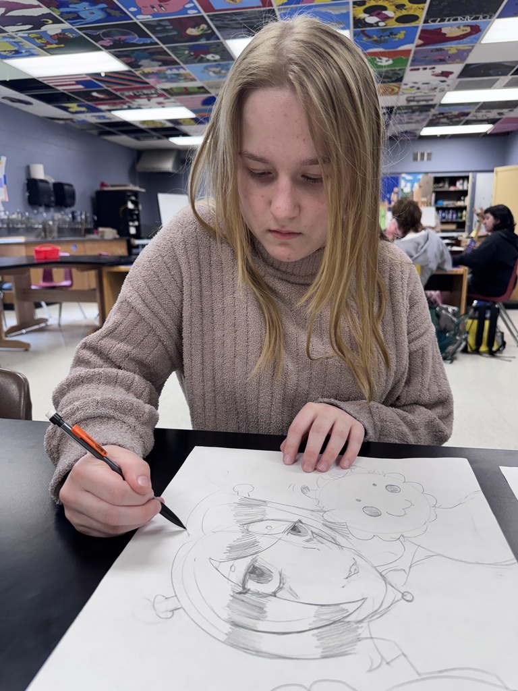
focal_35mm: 24
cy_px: 346
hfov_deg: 56.8
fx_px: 479
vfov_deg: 71.6
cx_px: 259
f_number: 1.78
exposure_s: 1/120
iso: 100
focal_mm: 6.76
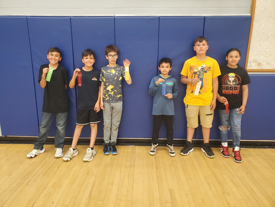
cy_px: 104
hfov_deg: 67.3
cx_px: 138
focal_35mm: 26
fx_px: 207
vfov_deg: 53.1
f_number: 2.4
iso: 500
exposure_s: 1/39
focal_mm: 4.3
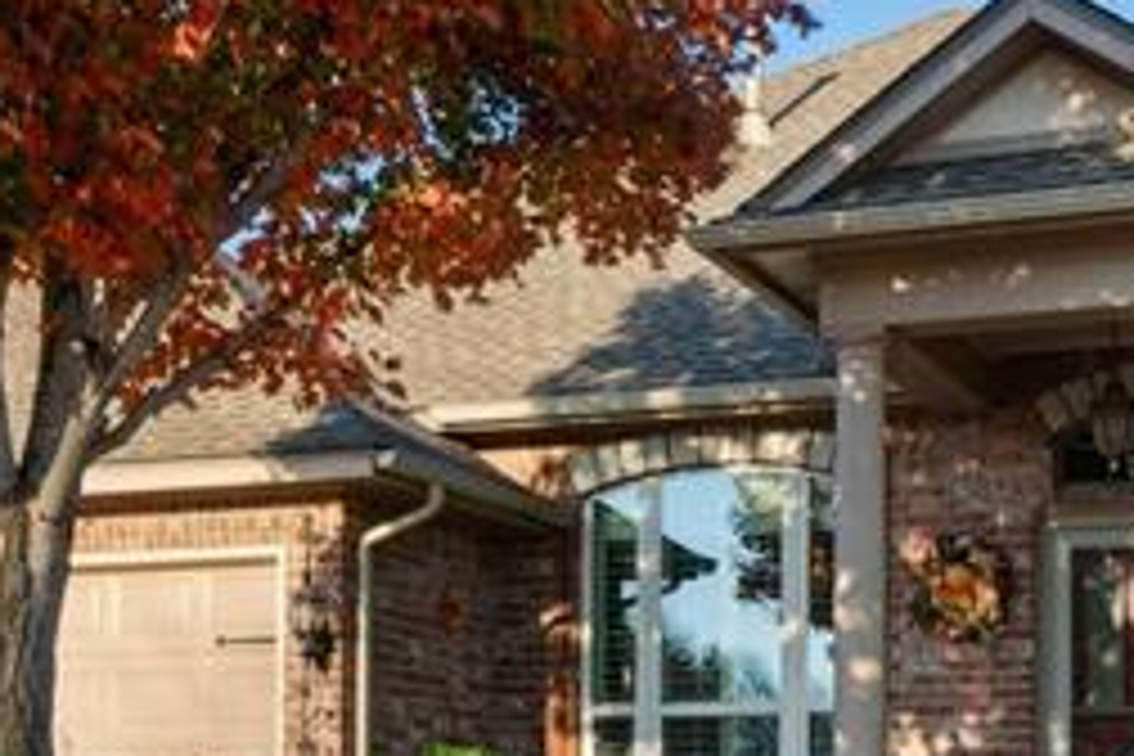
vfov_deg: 20.2
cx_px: 659
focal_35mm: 67
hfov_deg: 30.0
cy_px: 549
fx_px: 2111
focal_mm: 11
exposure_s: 1/320
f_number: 8
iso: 100
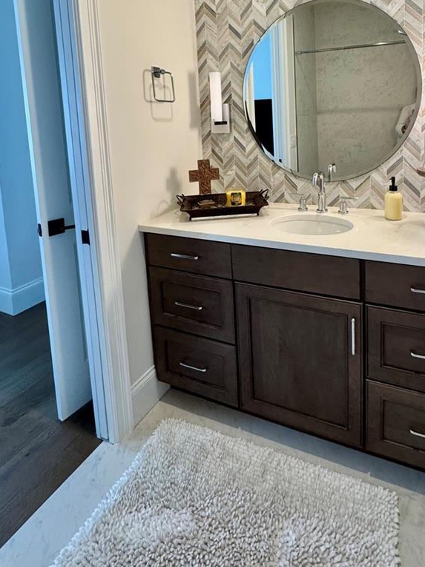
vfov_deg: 72.3
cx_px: 264
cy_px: 157
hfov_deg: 60.3
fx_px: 360
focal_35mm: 22
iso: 250
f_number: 2.2
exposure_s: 1/120
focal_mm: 2.22
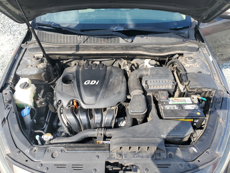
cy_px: 86
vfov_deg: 53.1
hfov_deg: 67.3
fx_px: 173
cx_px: 115
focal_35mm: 26
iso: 50
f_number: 1.5
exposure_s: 1/909
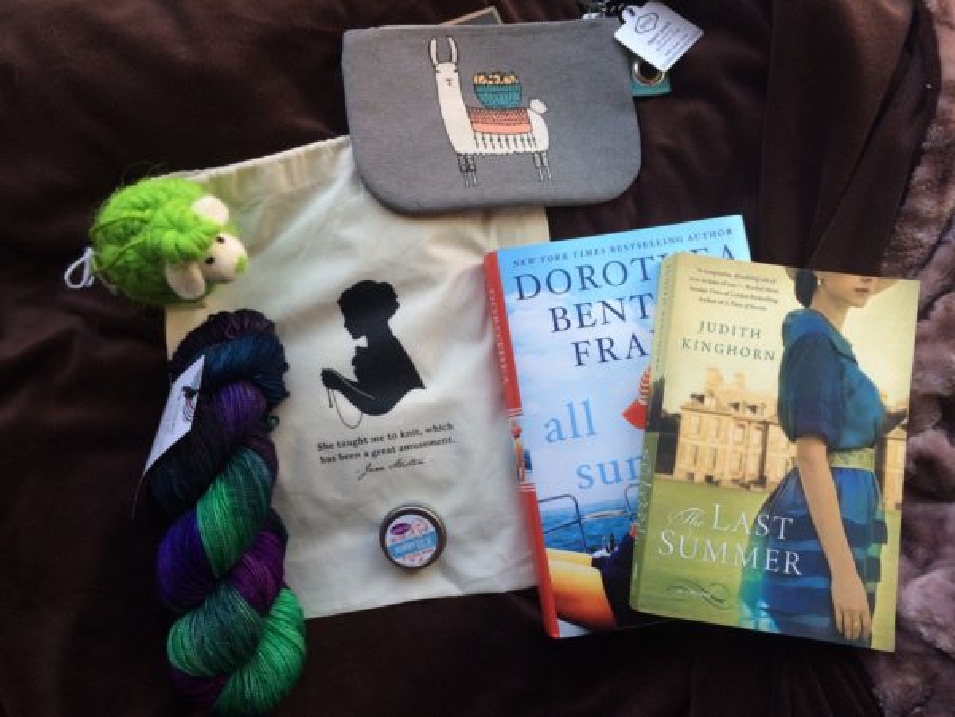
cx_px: 478
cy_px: 358
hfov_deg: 61.7
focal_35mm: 29
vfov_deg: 48.2
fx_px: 800
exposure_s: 1/60
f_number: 2.2
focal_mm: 4.15
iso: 40
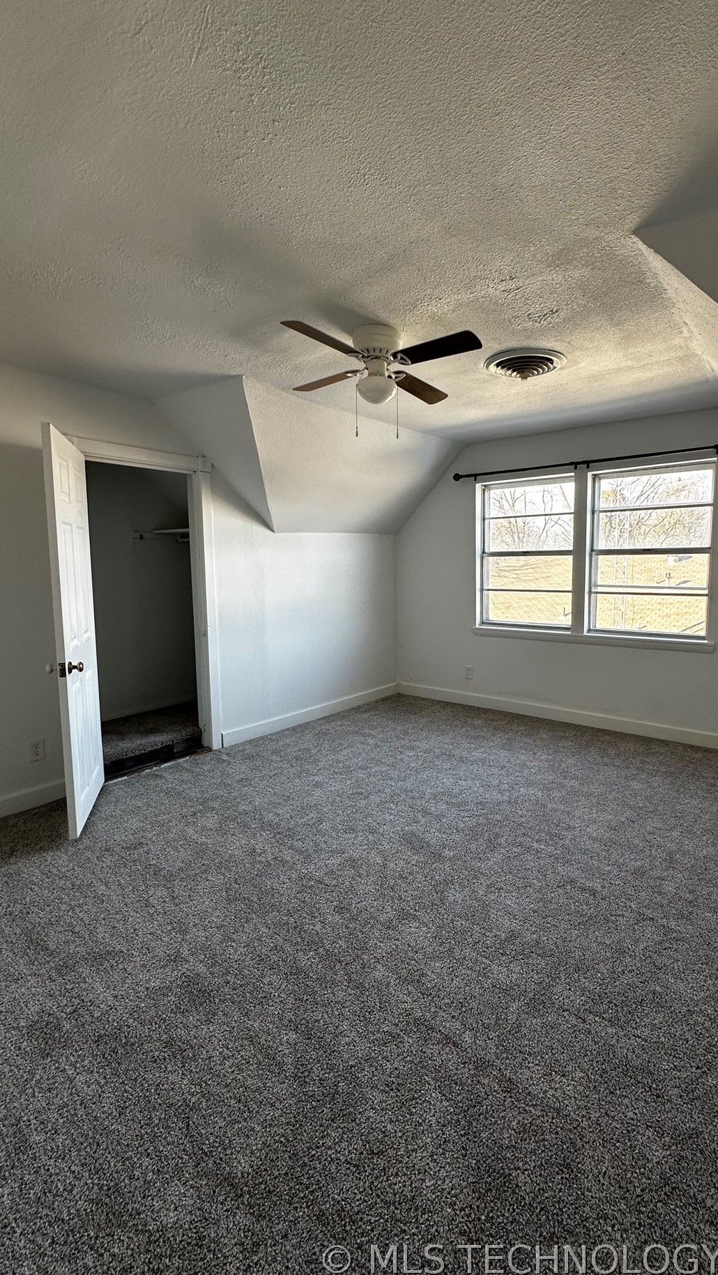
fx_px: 541
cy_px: 621
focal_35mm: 16
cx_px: 420
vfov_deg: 99.3
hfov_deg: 66.6
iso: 100
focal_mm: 2.22
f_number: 2.2
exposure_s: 1/120
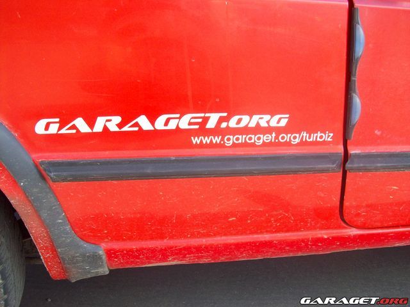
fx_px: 403
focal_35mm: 34
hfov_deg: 54.0
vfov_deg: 41.8
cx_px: 205
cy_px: 154
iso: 80
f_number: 2.8
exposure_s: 1/153
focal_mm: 5.7
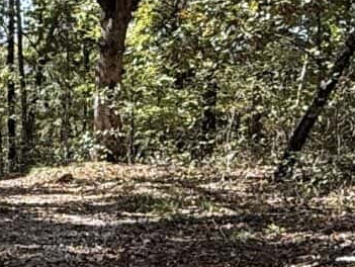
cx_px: 4
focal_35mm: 102
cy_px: 83
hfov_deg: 18.8
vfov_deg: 14.5
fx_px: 1047
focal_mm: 2.22
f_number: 2.2
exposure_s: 1/294
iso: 64
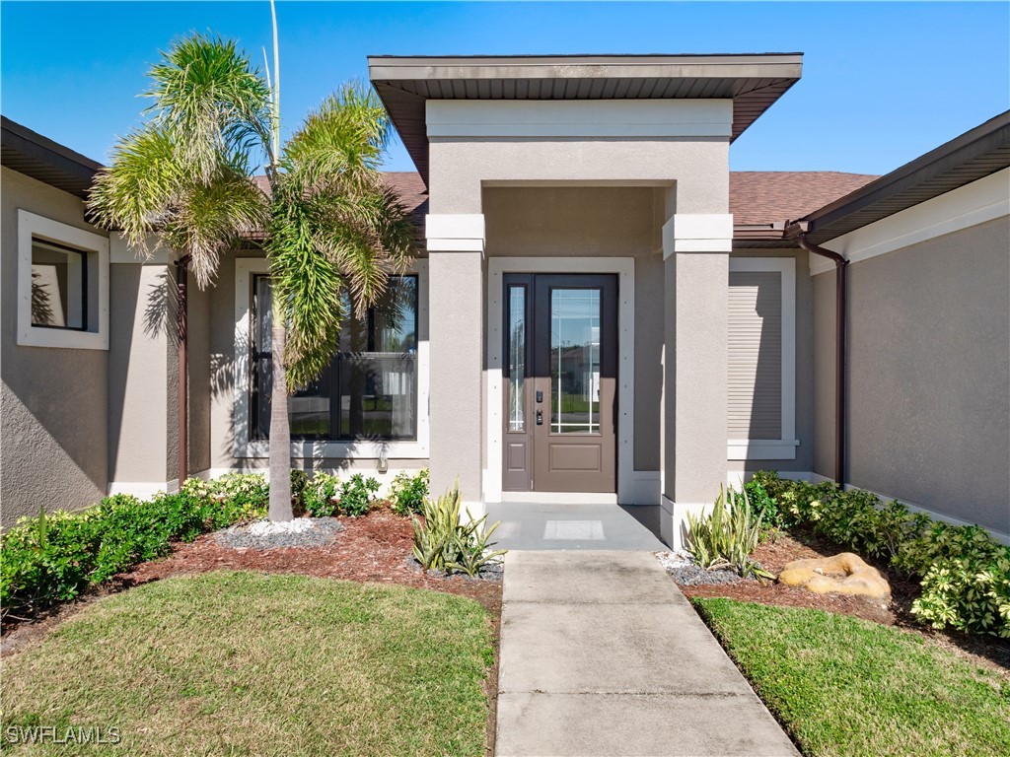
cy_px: 378
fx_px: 642
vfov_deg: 61.1
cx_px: 505
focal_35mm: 22
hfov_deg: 76.4
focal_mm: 11
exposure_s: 1/800
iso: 200
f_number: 7.1
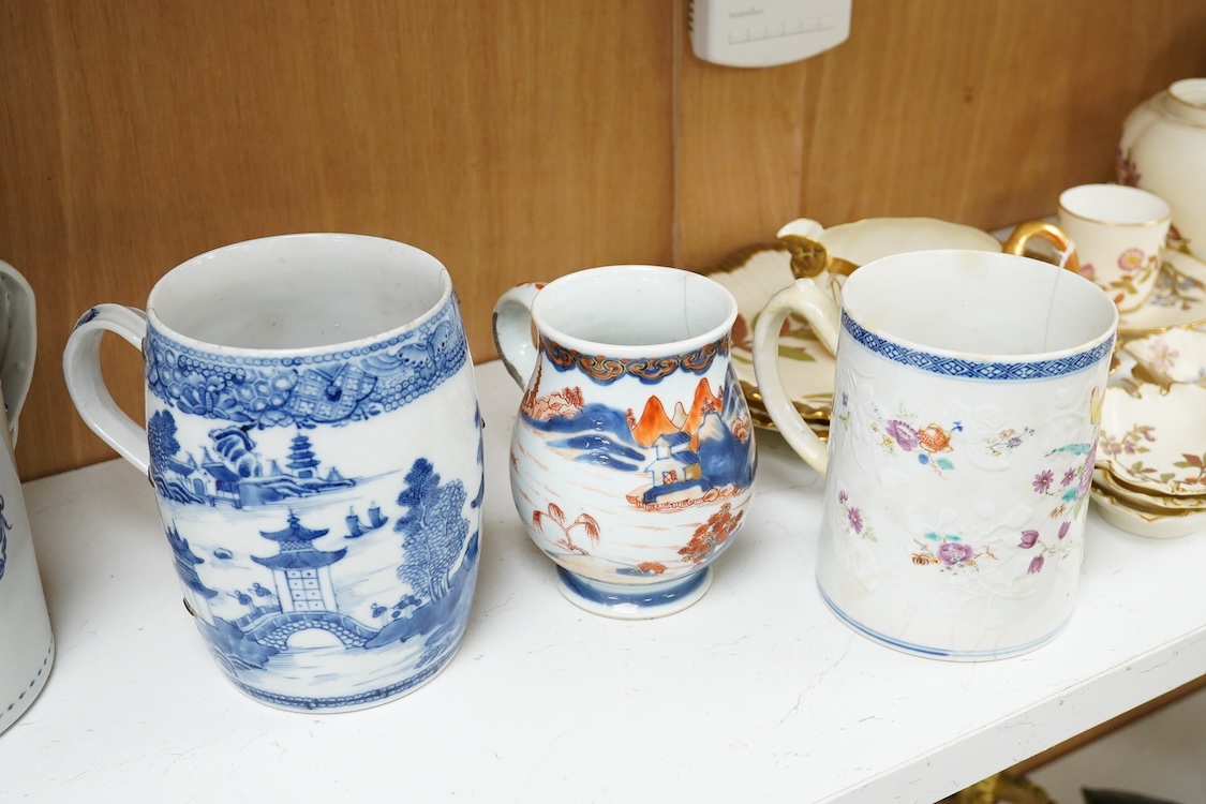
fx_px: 1507
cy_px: 402
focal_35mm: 45
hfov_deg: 43.6
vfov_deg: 29.9
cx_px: 603
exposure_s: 1/160
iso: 2500
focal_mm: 30
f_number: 9
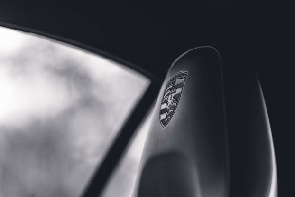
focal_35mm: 105
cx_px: 151
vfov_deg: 13.0
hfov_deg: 19.5
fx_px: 860
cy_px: 120
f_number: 1.4
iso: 200
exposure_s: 1/640
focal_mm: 85
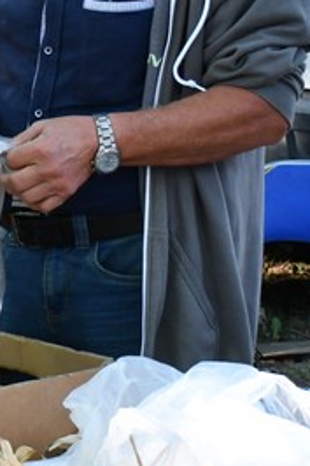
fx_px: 2393
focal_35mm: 185
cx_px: -61
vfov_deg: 11.1
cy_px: 102
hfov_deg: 7.4
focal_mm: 32
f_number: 4
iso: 800
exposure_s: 1/160
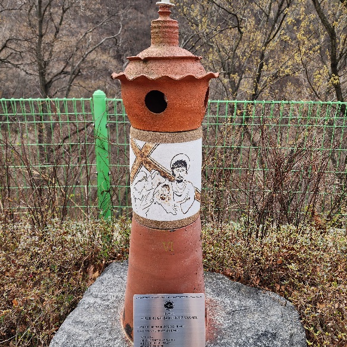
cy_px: 150
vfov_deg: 57.1
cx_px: 169
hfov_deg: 57.3
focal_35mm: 28
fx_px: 318
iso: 12
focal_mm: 6.4
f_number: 1.8
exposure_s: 1/323
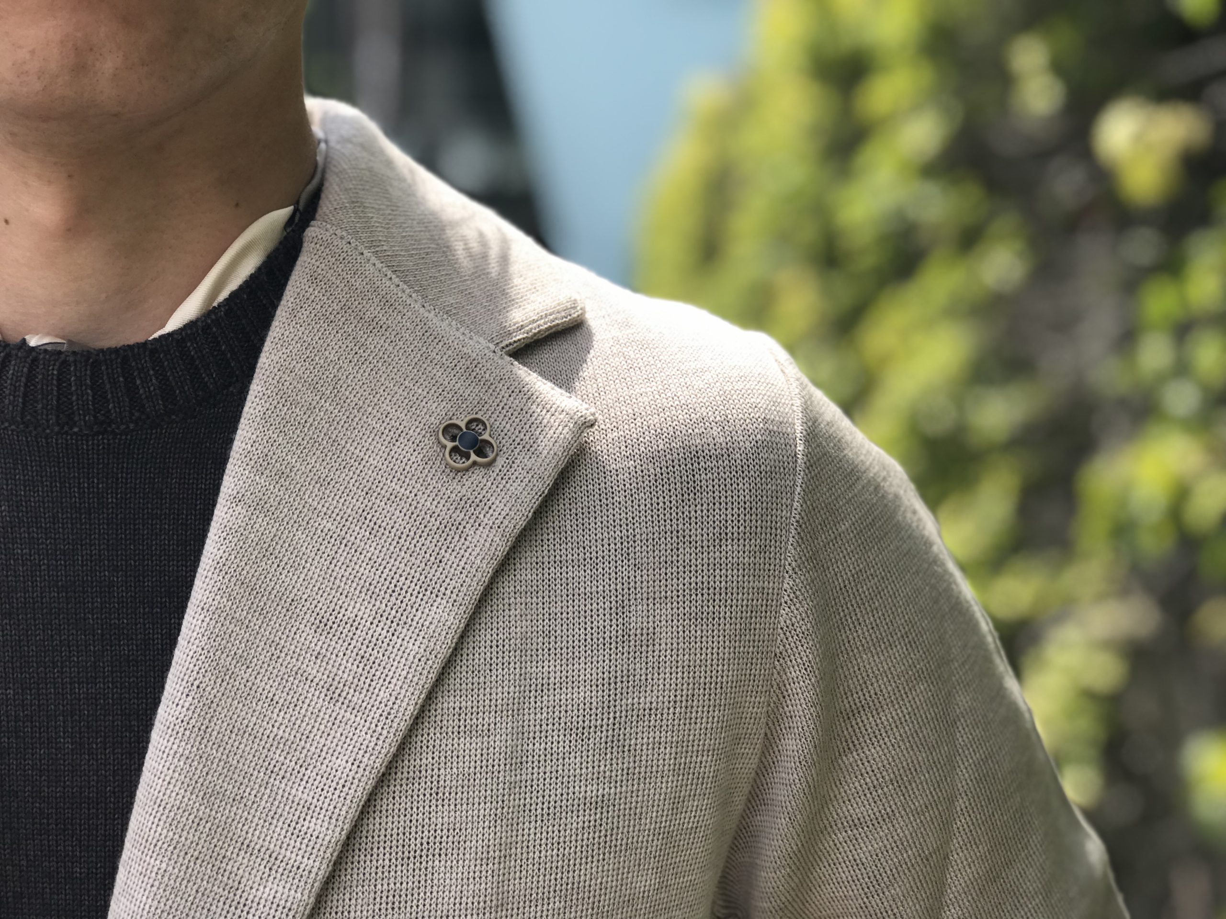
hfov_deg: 33.8
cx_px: 613
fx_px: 2019
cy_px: 460
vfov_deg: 25.7
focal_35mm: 57
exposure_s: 1/547
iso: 20
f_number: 2.8
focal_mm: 6.6
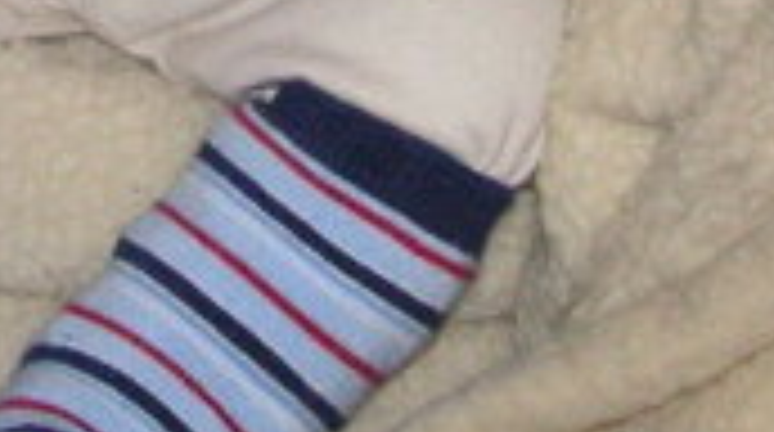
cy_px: -585
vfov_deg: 6.2
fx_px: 3851
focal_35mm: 188
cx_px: -184
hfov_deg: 11.2
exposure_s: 1/45
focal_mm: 6.1
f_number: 2.8
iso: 160
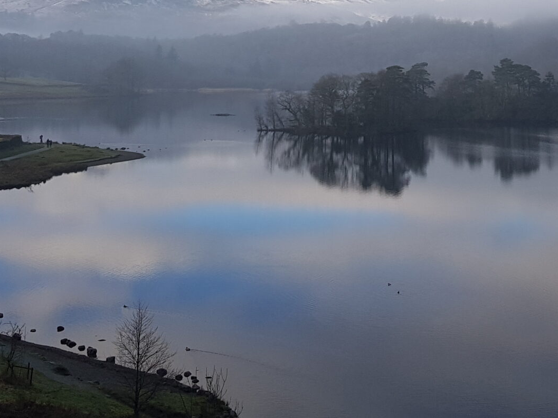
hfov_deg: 30.5
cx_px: 369
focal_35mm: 63
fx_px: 1015
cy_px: 42
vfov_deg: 22.7
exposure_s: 1/1248
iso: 40
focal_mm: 4.2
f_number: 1.7
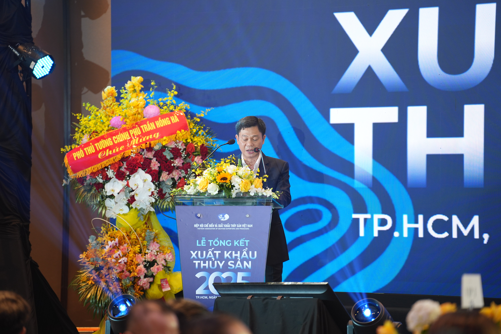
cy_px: 167
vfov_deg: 9.1
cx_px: 250
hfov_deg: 13.7
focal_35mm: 150
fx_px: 2087
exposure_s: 1/125
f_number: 3.2
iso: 800
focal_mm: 150
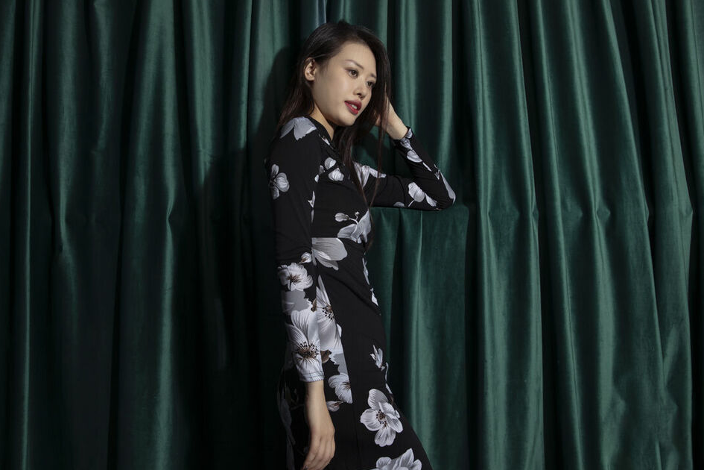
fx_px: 587
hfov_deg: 61.9
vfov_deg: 43.6
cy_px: 236
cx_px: 331
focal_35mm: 30
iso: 160
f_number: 9
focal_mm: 28
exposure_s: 1/160
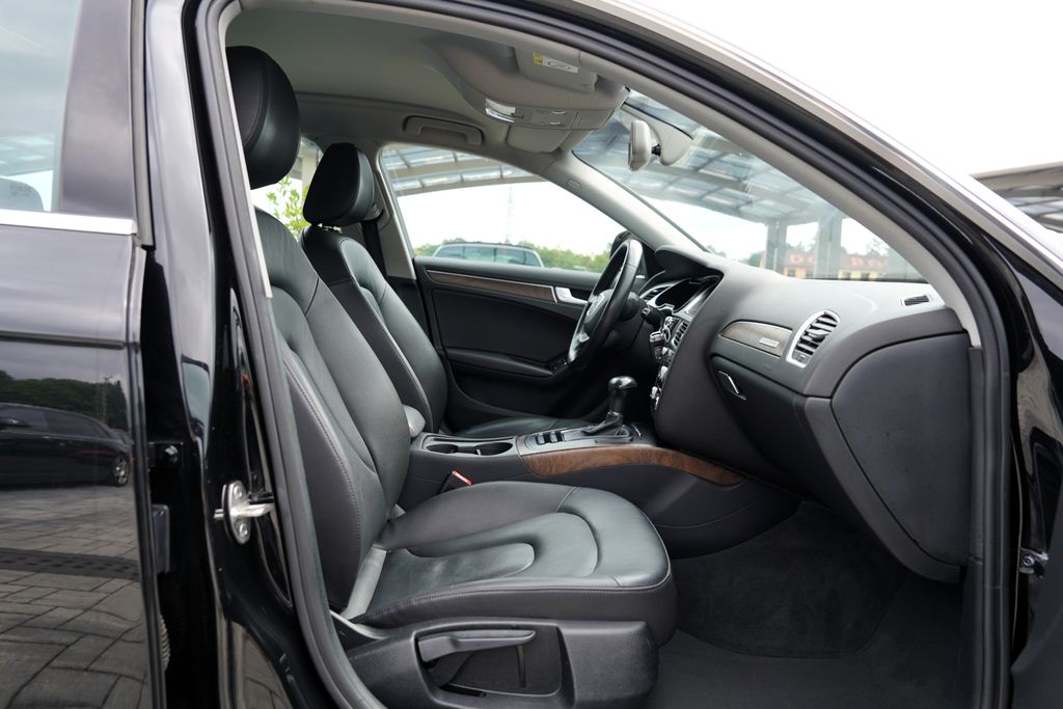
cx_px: 532
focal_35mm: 24
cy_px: 354
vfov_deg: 53.1
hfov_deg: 73.7
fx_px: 709
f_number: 4.5
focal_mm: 24
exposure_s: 1/80
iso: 100
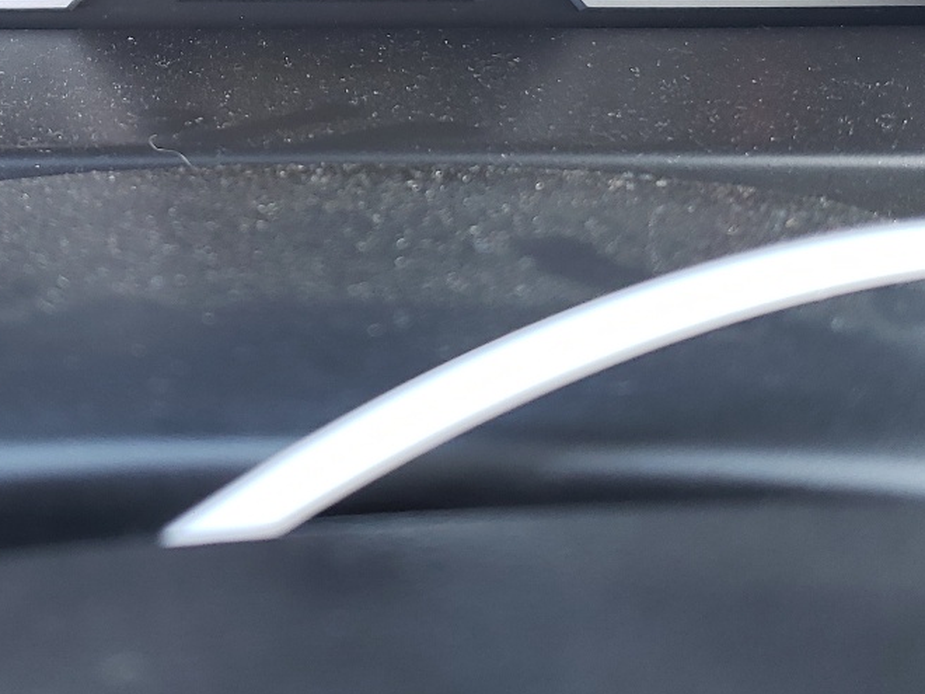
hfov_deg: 30.4
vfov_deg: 21.6
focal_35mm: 63
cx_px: 293
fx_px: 1683
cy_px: -139
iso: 58
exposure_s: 1/60.2
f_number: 1.5
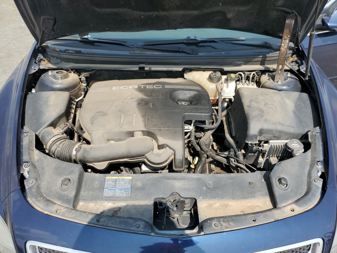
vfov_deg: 53.1
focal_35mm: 26
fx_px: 253
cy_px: 126
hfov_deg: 67.3
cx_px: 168
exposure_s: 1/2000
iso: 50
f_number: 1.5
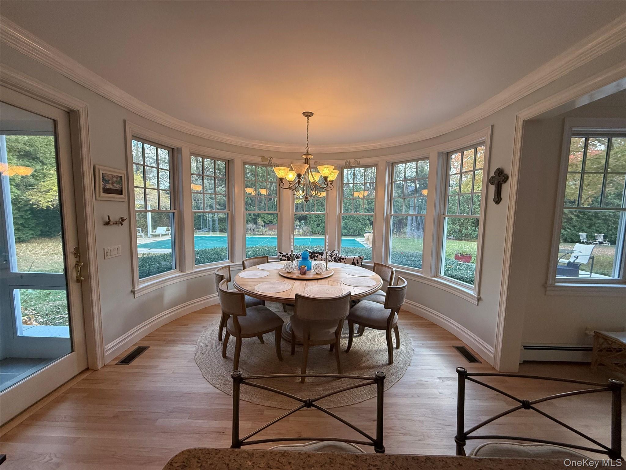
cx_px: 313
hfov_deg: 102.1
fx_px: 253
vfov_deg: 85.7
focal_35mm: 14
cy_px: 235
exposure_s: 1/120
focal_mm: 2.22
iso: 250
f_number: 2.2
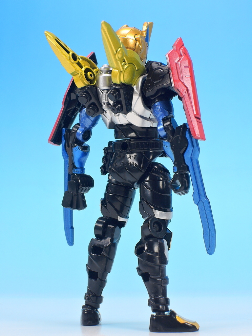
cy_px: 168
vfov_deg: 20.7
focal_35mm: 95
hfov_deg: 15.6
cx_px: 126
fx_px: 922
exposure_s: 1
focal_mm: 20.2
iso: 80
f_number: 7.1
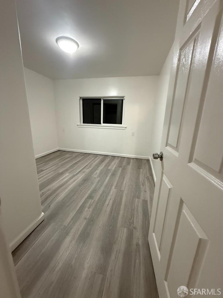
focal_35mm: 14
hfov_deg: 85.7
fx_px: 120
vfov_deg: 102.0
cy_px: 149
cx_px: 112
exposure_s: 1/60
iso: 800
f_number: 2.2
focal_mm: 2.22
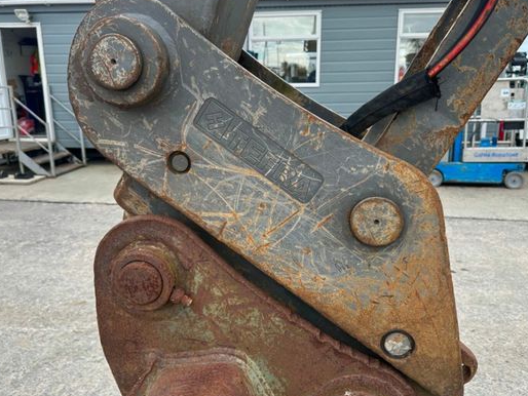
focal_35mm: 28
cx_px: 264
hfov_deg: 63.4
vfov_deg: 49.7
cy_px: 183
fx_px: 427
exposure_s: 1/412
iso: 80
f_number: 1.78
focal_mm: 6.86
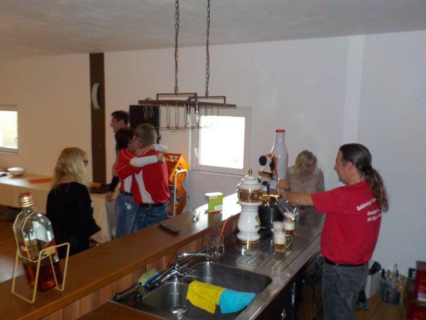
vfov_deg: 46.8
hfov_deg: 60.0
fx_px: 369
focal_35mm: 30
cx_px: 213
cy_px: 160
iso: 200
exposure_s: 1/30
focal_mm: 4.1
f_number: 3.3
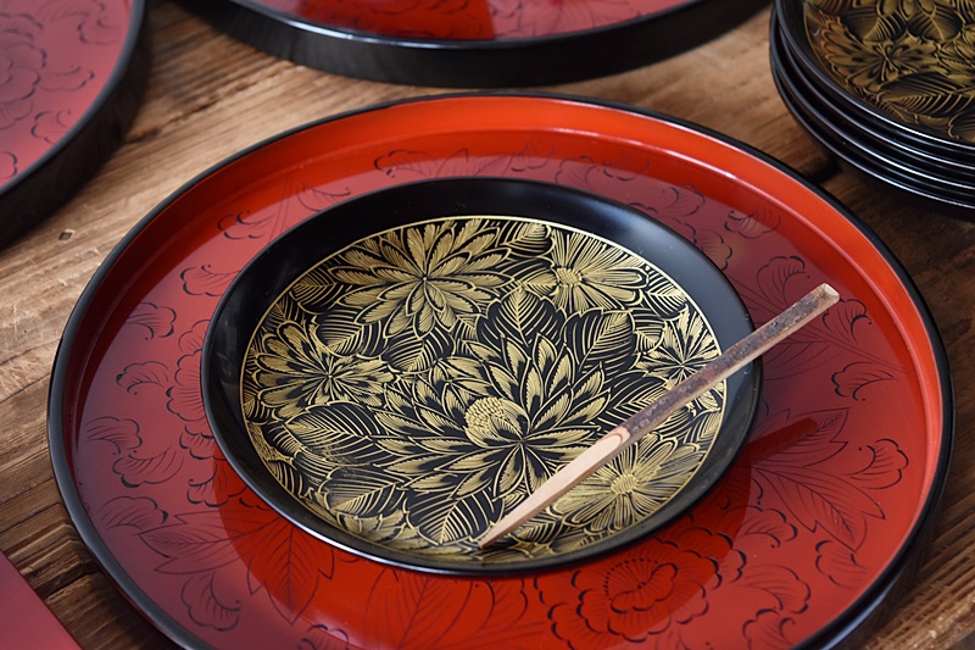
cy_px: 325
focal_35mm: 82
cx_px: 488
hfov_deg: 24.6
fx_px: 2234
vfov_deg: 16.5
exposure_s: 1/2.5
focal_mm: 55
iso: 800
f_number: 5.6
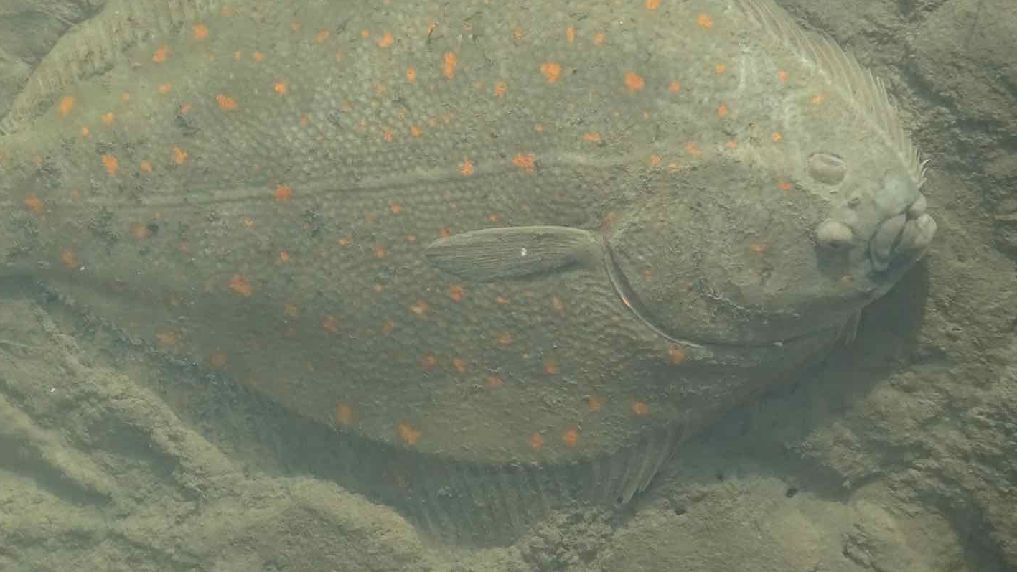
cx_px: 342
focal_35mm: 529
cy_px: 187
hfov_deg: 4.1
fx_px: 14265
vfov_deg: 2.3
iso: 320
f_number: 6.3
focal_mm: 58.82
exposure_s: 1/250
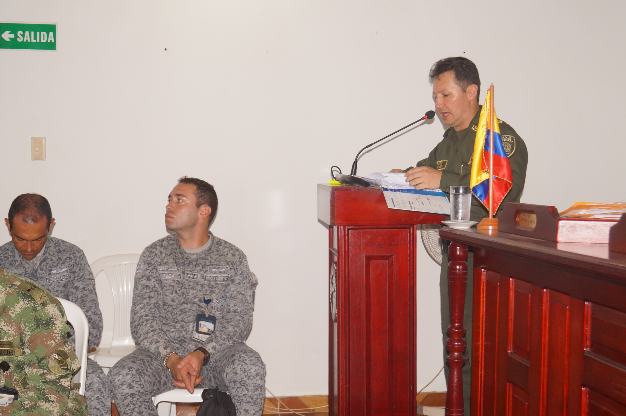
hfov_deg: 38.2
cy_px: 208
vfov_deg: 25.9
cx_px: 313
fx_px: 903
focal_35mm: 52
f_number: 5
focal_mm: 35
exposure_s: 1/160
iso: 800
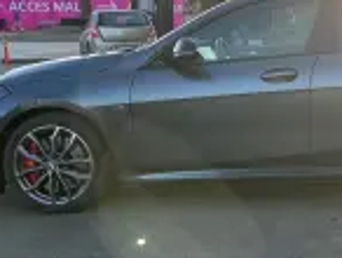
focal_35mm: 59
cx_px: 295
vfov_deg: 24.8
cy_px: 91
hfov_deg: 31.4
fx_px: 584
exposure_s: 1/541
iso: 80
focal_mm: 6.86
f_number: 1.78
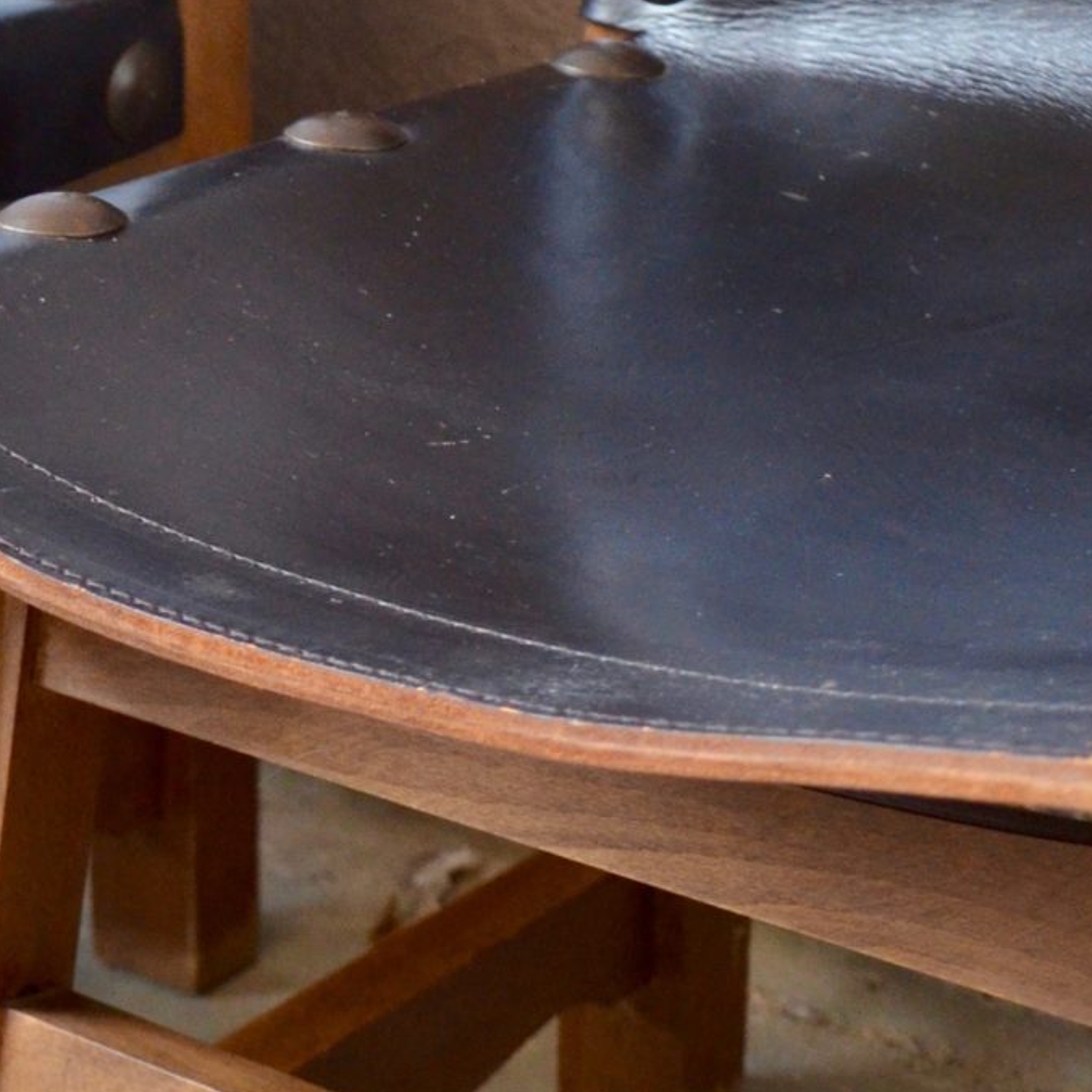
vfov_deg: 16.3
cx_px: -113
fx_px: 3783
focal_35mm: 106
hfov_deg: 16.0
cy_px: 249
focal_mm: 22
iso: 1250
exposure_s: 1/30
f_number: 3.8
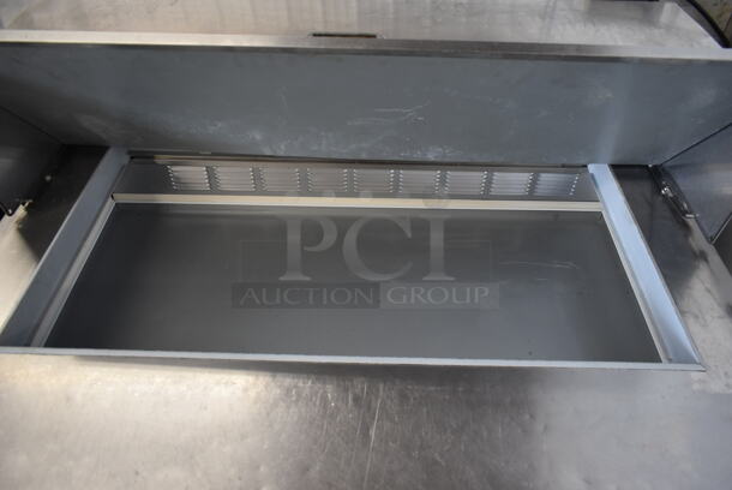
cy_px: 245
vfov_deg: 48.0
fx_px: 550
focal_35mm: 27
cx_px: 366
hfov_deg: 67.3
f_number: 5
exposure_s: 1/60
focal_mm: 18
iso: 800
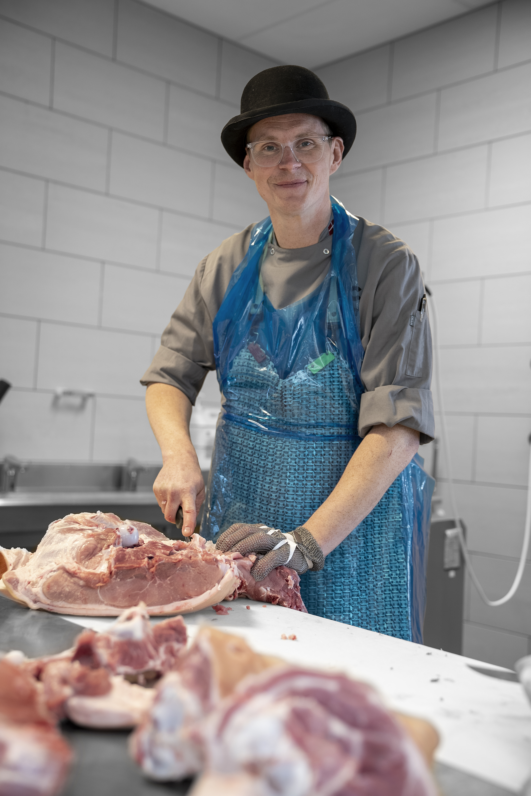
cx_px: 266
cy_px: 398
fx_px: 928
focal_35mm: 42
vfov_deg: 46.4
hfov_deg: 31.9
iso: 200
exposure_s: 1/50
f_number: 2.8
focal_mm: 42
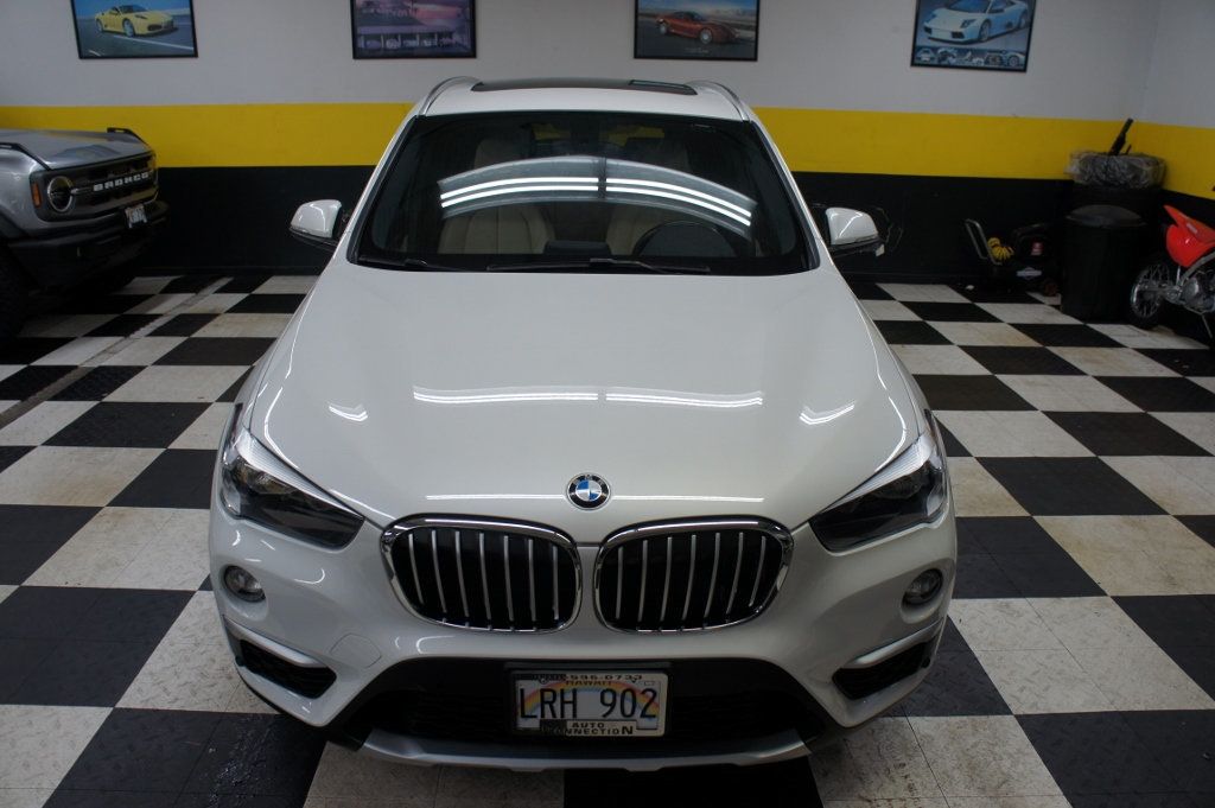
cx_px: 608
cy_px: 404
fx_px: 910
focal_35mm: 27
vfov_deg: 47.9
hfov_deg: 67.4
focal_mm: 18
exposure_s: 1/50
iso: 200
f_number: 4.5
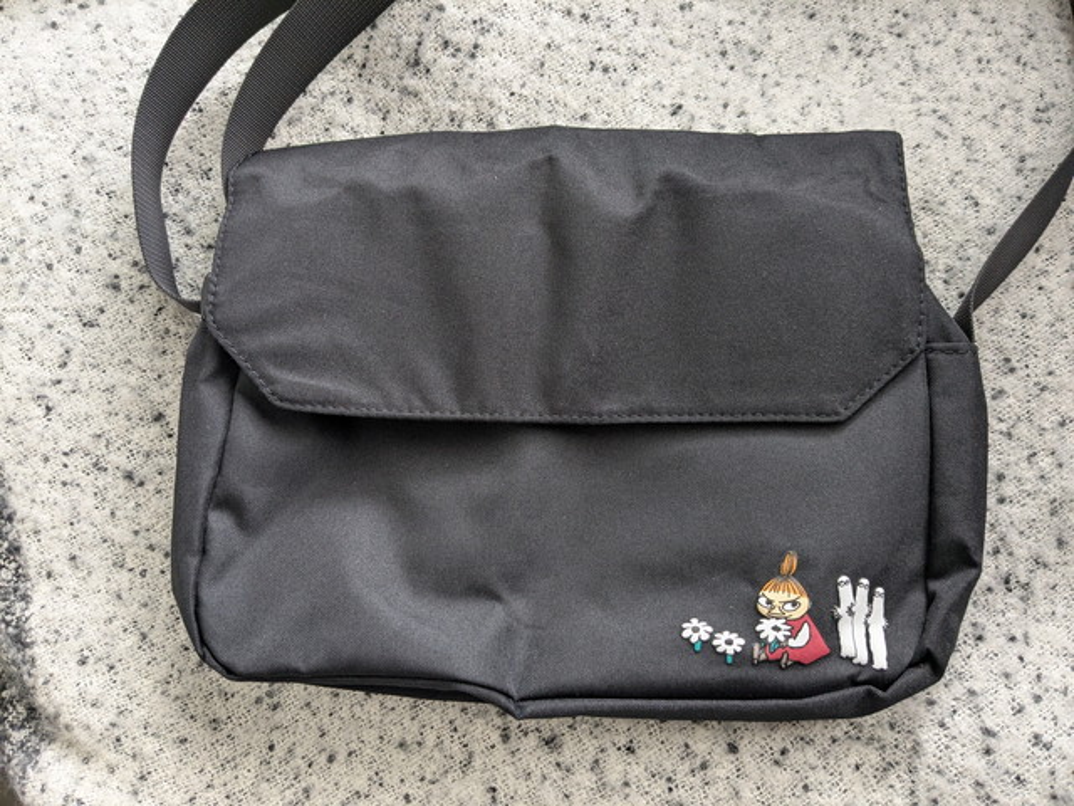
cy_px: 403
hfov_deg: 65.3
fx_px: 838
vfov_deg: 51.4
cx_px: 537
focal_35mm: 27
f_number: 1.73
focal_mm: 4.38
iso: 280
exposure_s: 1/99.9
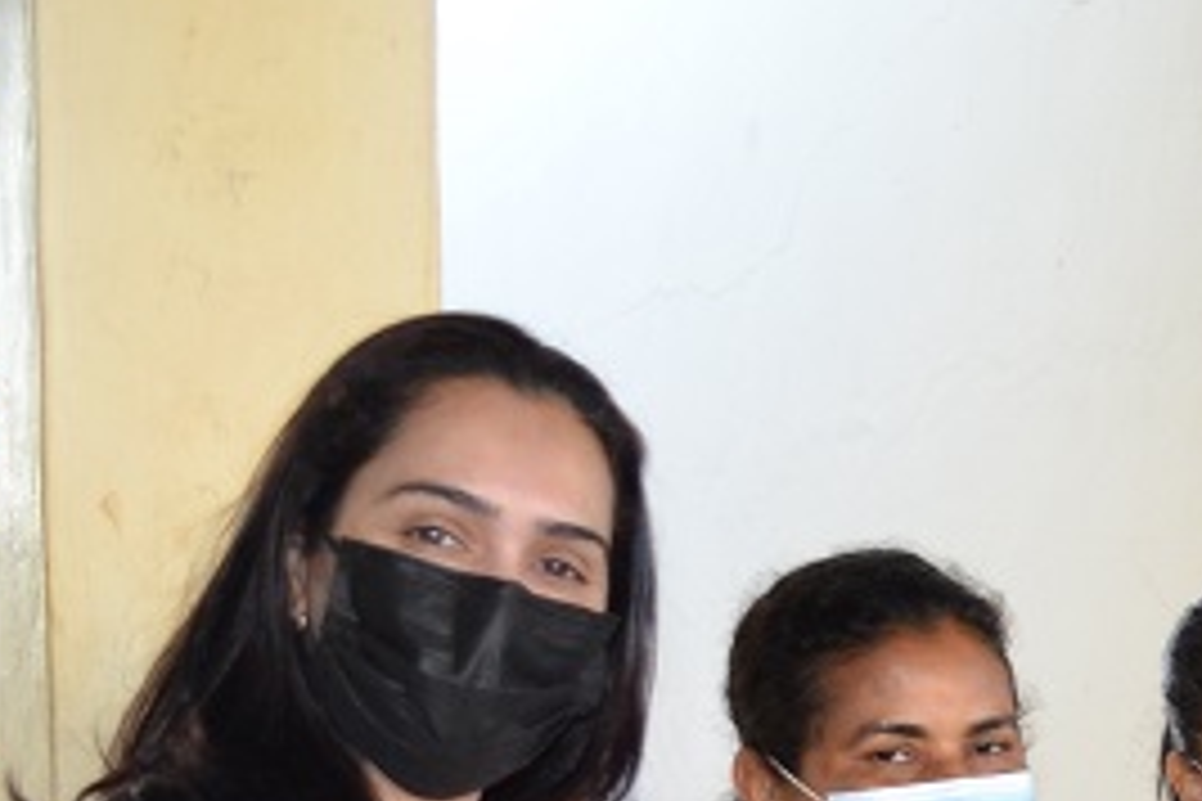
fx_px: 3372
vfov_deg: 12.7
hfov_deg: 17.2
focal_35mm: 101
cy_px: 1305
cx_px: 2044
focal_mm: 18
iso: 400
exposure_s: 1/60
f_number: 3.5
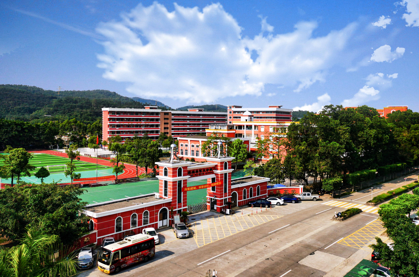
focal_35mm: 33
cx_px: 210
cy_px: 138
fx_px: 383
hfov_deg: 57.3
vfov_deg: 39.8
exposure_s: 1/125
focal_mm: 22
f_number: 11
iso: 180
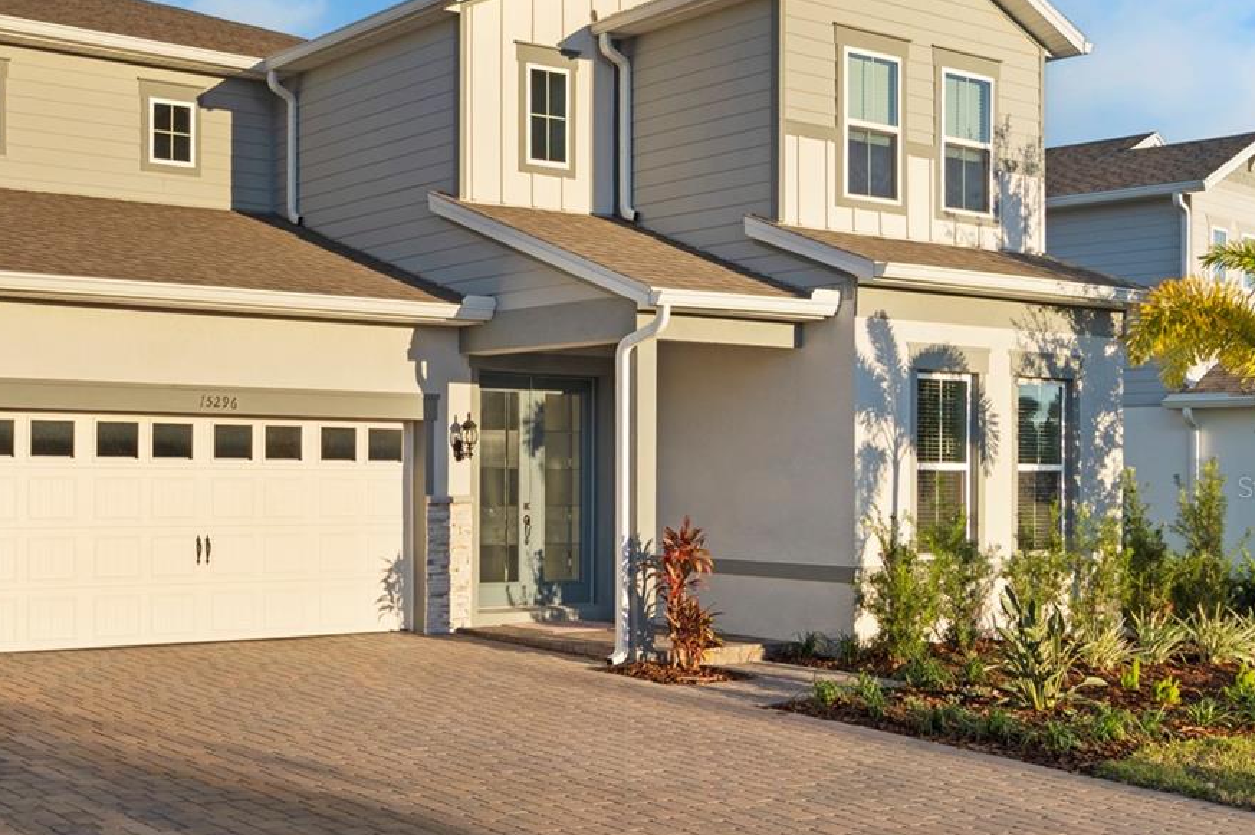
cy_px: 486
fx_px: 1533
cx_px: 216
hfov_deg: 42.1
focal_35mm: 44
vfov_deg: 30.4
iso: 100
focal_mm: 16
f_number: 8
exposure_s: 1/50
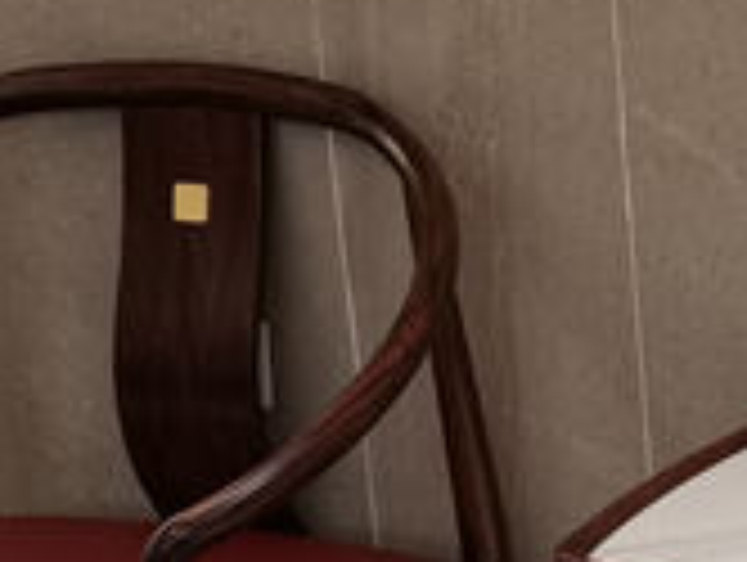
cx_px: 1112
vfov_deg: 11.7
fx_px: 2701
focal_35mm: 125
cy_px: 634
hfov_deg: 14.7
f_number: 1.8
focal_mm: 5.58
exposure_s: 1/33.3
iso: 250
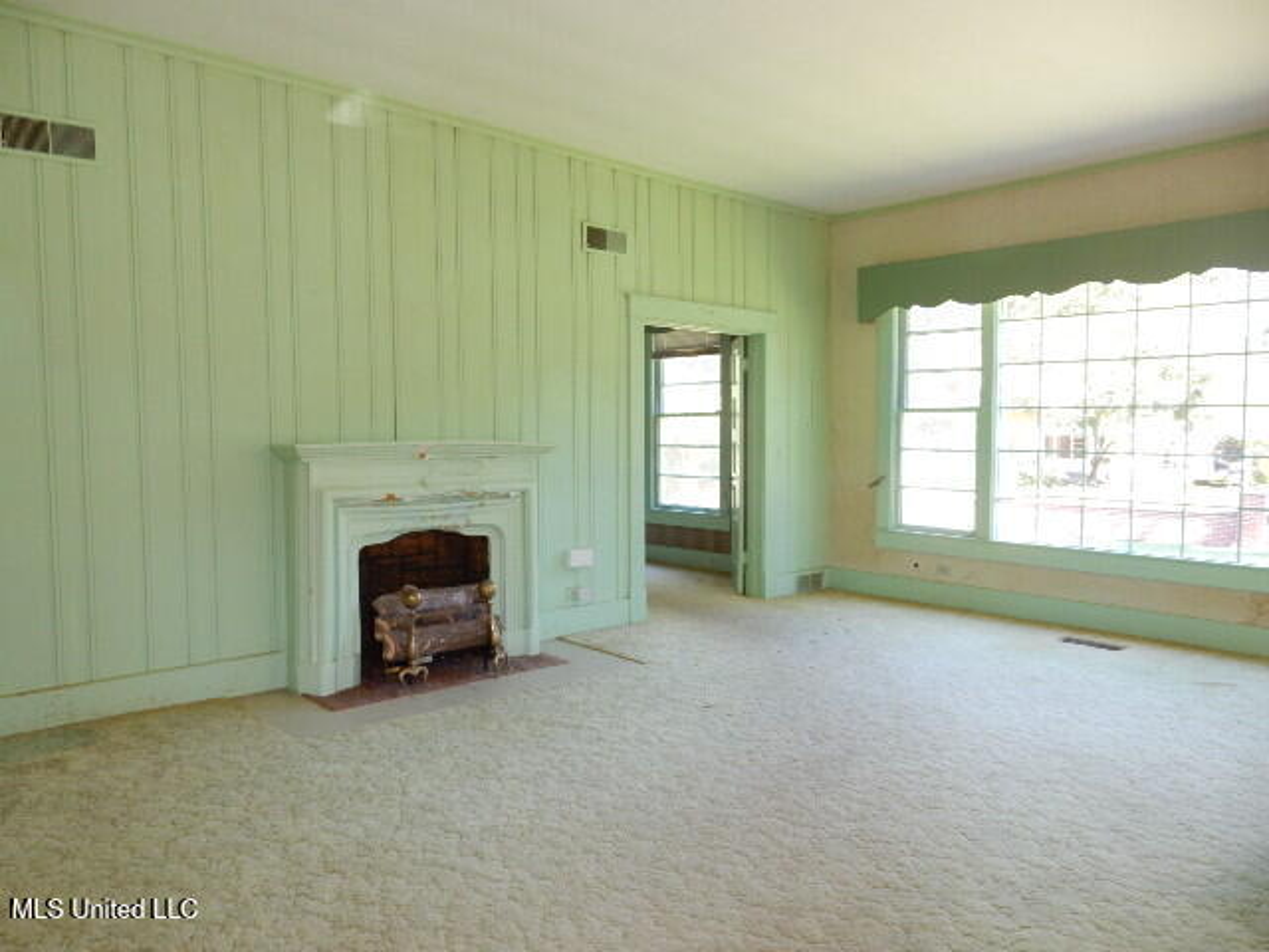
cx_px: 634
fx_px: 916
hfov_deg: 69.4
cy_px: 476
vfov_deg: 54.9
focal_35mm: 25
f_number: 3.7
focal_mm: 4.5
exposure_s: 1/30
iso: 180
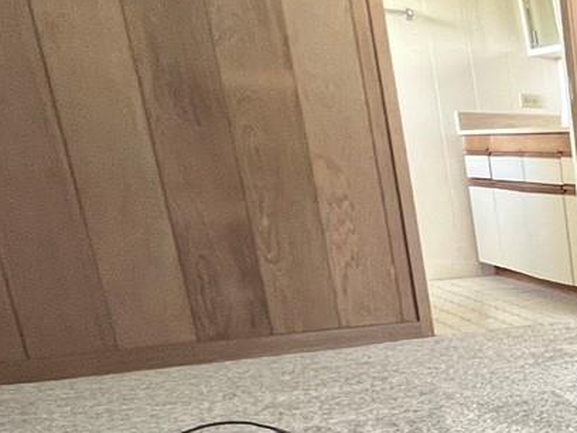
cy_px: 405
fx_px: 850
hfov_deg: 23.0
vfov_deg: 27.4
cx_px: 1006
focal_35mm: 51
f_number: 1.8
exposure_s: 1/89
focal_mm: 1.57
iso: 250
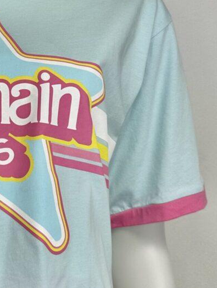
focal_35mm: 73
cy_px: 42
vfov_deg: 26.0
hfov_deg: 18.9
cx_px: -55
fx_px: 610
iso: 50
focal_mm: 6.86
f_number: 1.78
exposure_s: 1/112
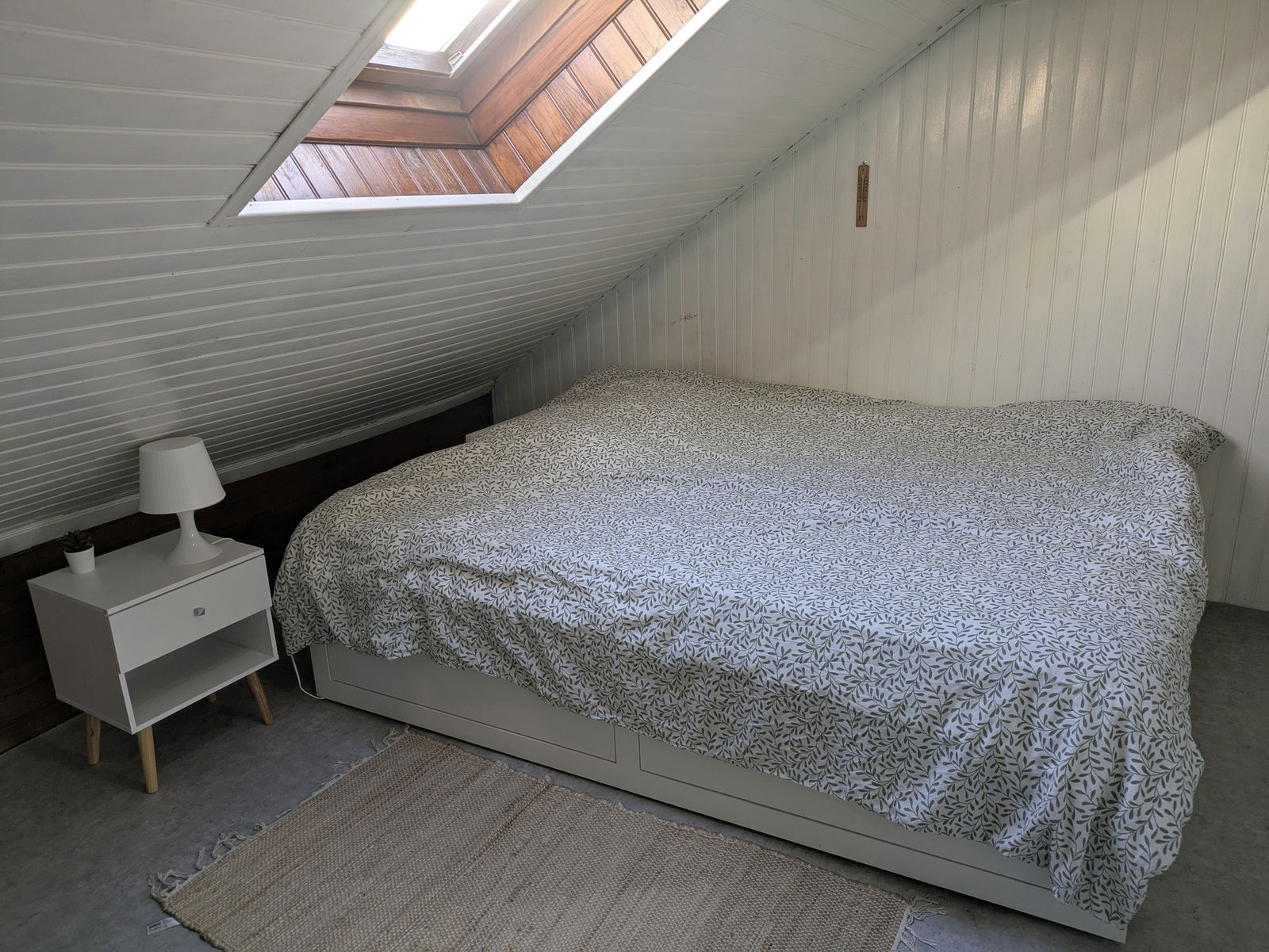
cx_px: 634
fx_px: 917
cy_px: 476
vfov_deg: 54.9
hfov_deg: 69.4
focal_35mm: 25
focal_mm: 5.43
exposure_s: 1/100
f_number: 1.89
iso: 91
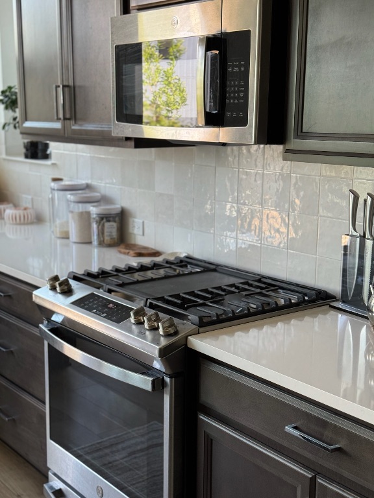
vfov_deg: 39.7
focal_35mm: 48
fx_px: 691
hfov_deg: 30.3
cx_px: 187
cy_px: 249
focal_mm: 6.76
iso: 100
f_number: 1.78
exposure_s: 1/60
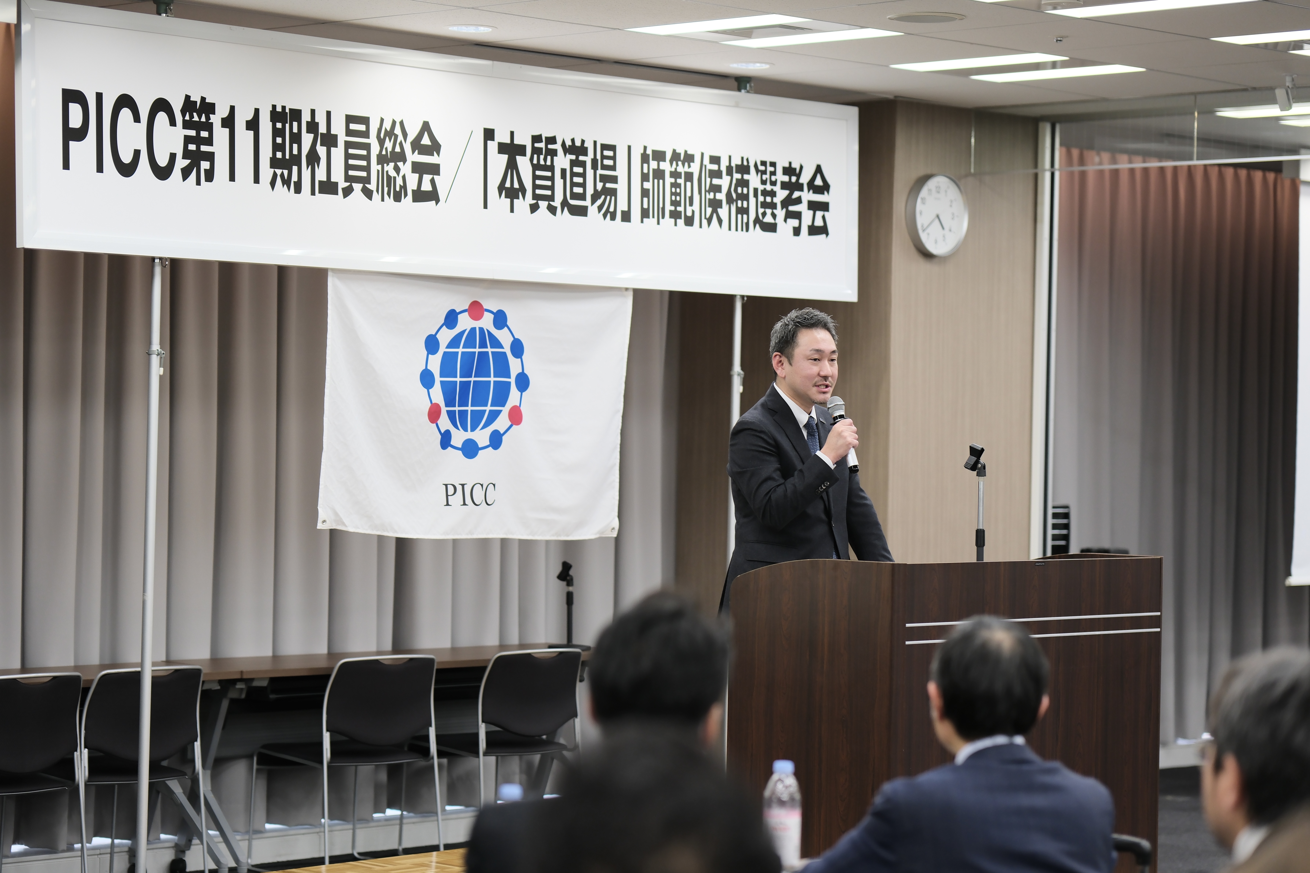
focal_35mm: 84
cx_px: 655
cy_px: 436
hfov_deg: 24.2
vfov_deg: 16.3
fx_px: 3056
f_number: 1.6
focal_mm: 56
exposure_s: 1/250
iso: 500
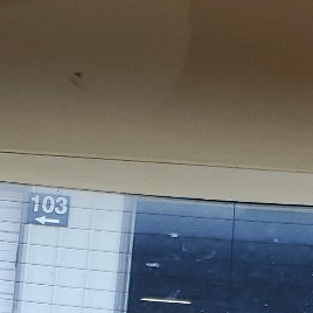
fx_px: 1401
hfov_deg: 12.7
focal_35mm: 137
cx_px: 98
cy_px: 503
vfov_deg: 12.0
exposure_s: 1/147
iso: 50
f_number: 1.5
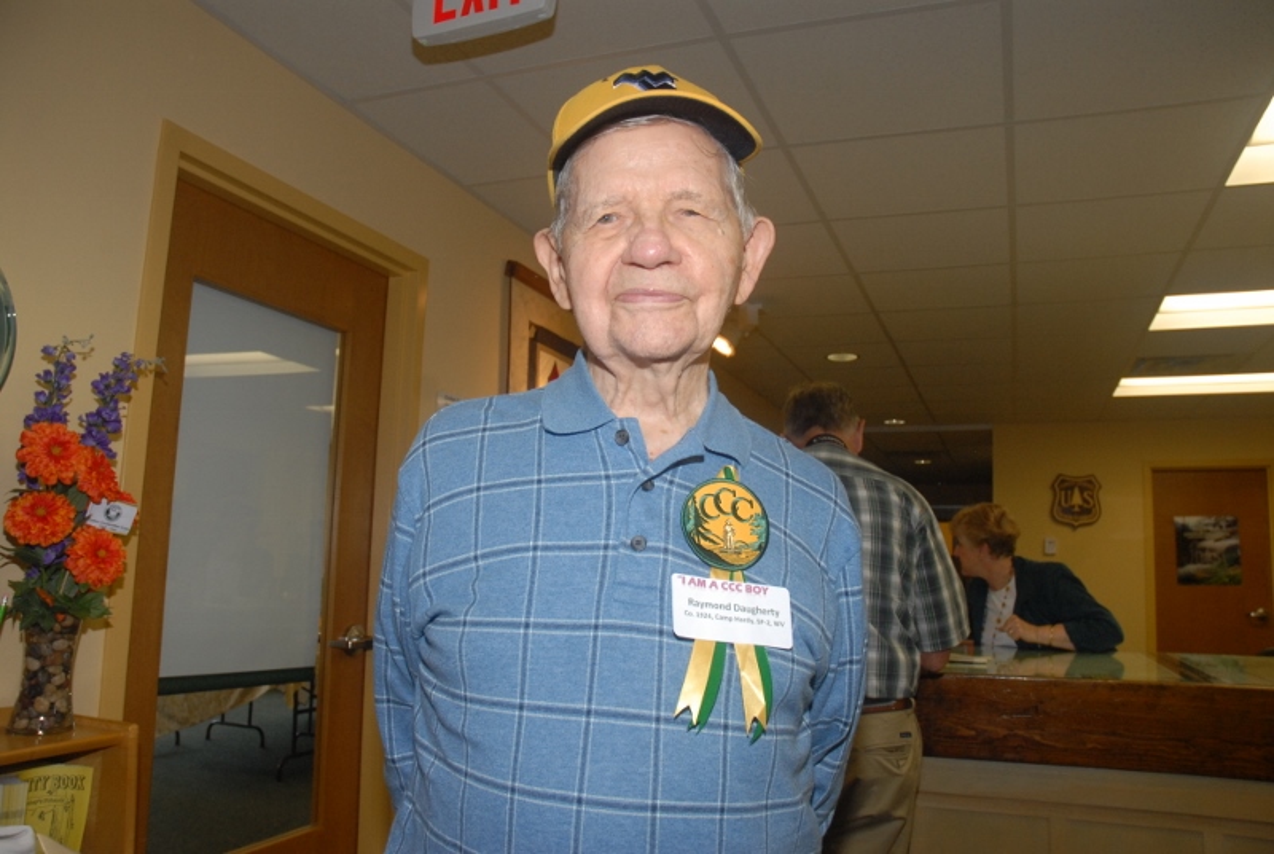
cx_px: 637
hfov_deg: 67.3
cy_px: 427
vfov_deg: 48.1
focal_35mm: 27
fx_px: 957
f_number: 5.6
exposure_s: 1/60
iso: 400
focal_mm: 18
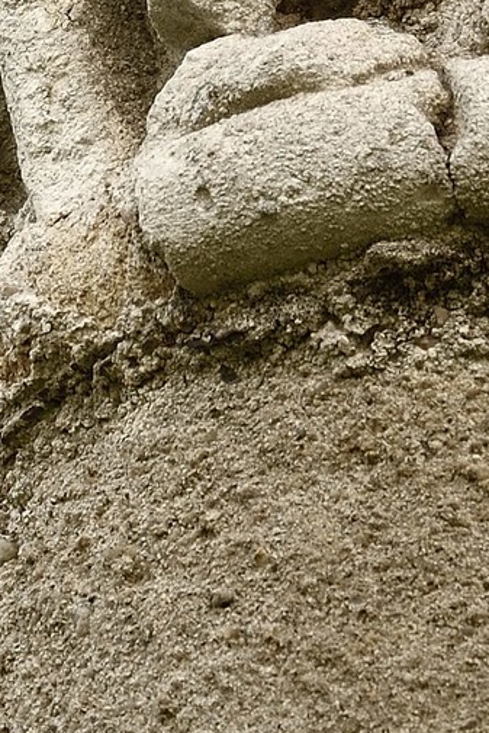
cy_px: -711
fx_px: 16450
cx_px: 662
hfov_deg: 1.7
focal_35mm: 808
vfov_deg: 2.5
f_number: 7.1
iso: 400
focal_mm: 170
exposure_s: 1/250
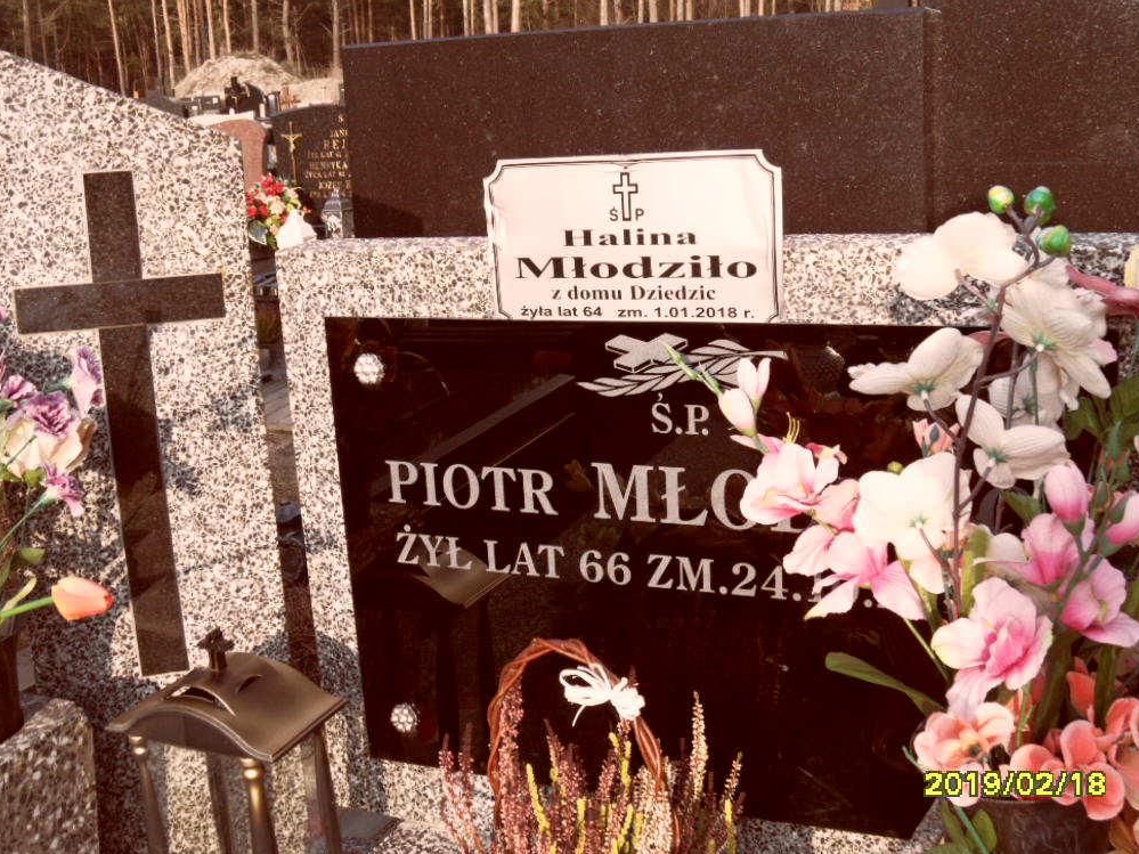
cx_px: 577
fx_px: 1349
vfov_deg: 35.1
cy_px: 437
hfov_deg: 45.8
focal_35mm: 41
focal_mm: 6.5
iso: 80
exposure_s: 1/350
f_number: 3.6
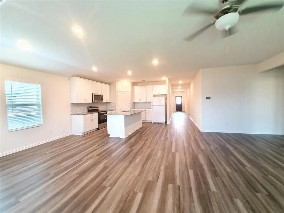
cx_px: 142
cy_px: 106
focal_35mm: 13
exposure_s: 1/40
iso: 320
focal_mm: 1.8
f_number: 2.2
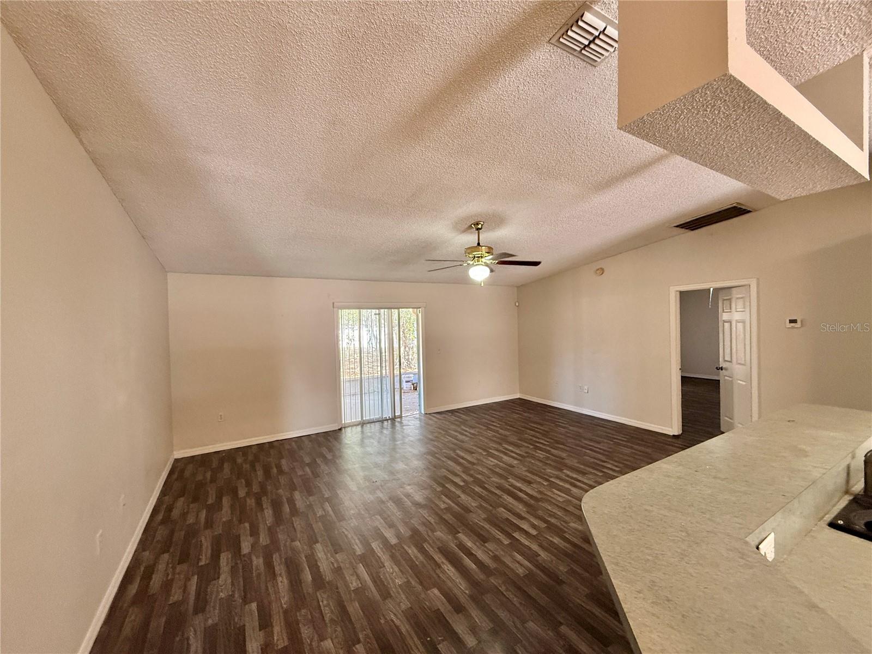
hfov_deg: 102.1
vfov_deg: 85.7
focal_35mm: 14
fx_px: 353
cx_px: 436
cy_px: 327
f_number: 2.2
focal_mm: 2.22
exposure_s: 1/120
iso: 320
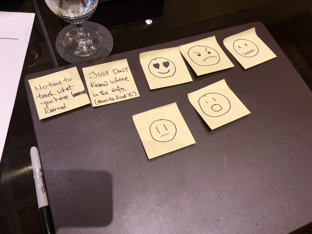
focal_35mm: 28
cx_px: 156
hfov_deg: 63.4
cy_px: 117
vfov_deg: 49.7
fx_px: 252
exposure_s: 1/17
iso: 40
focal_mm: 3.99
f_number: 1.8
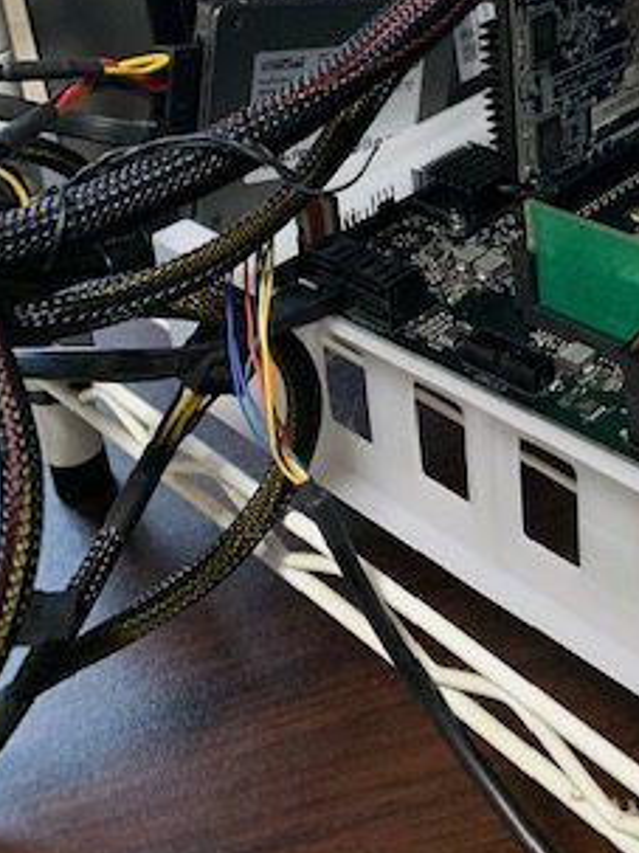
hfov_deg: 25.2
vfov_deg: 32.3
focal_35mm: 55
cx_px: 645
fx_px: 1355
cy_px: 6
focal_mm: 4.25
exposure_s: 1/30
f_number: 1.8
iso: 500
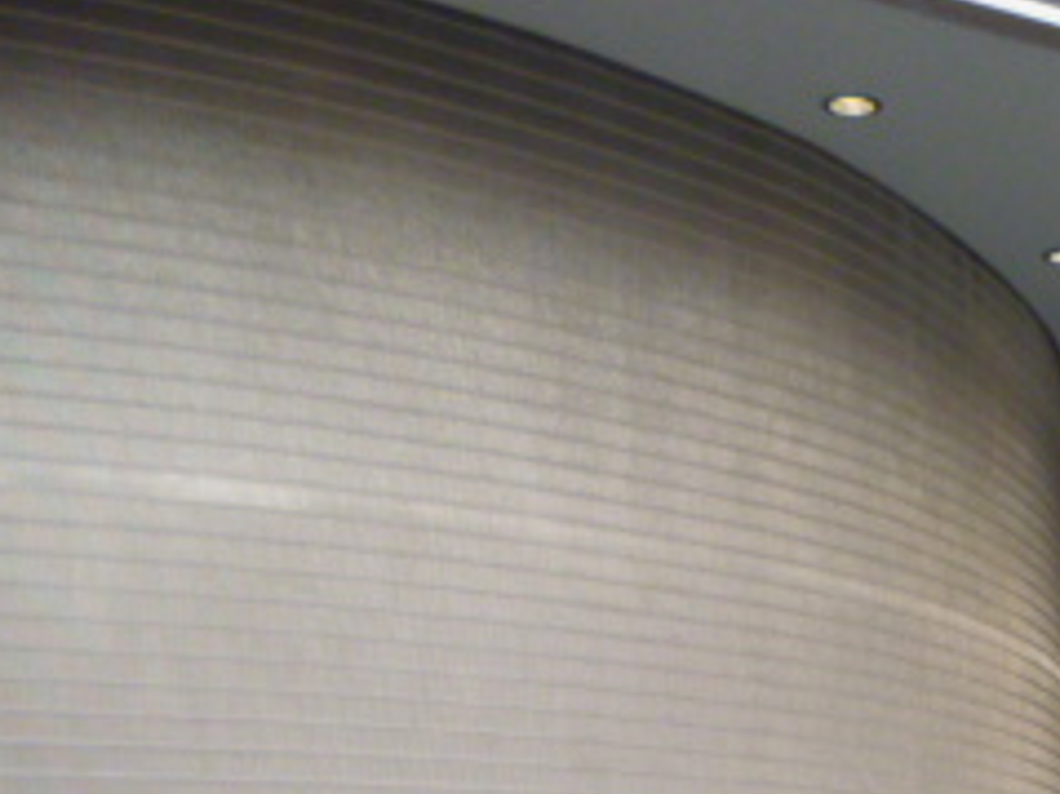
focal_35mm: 75
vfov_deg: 18.3
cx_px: 1295
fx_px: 2295
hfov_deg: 23.6
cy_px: 1029
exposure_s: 1/60
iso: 320
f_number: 3.1
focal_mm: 5
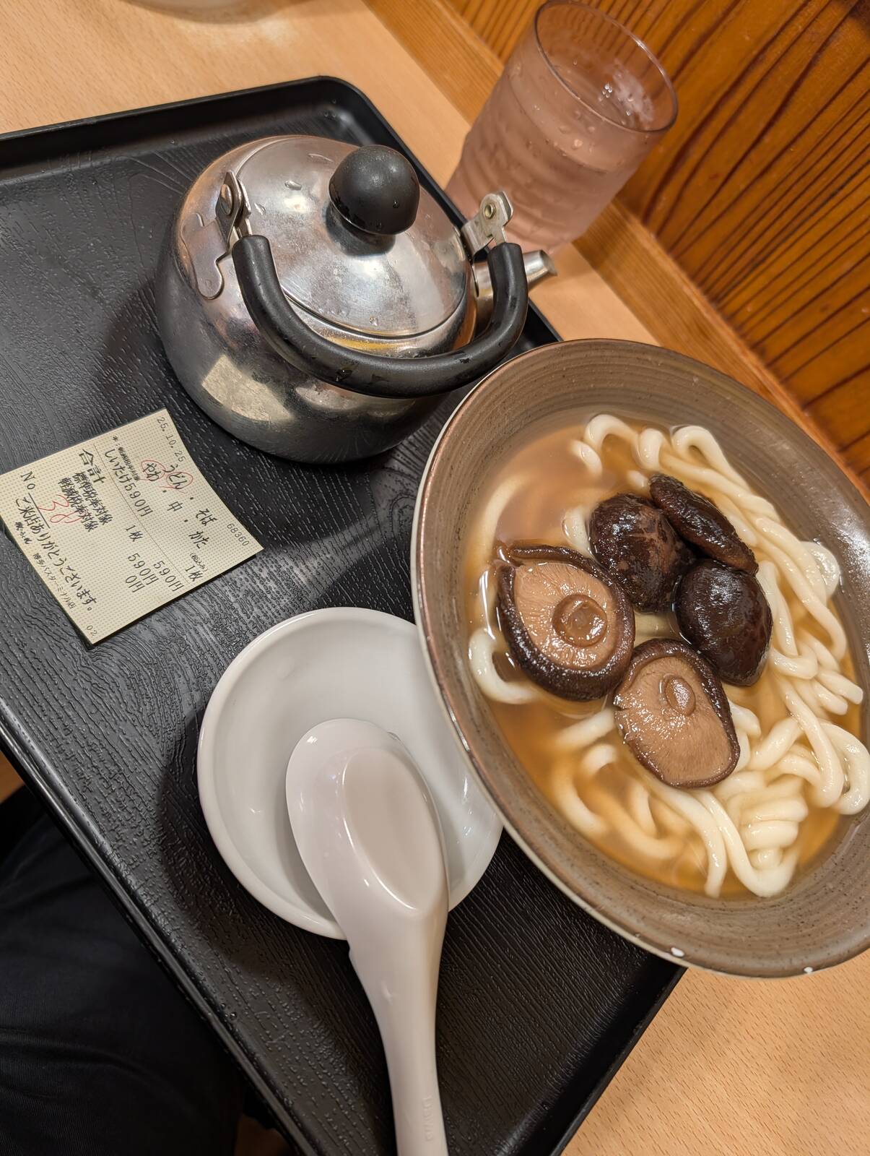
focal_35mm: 24
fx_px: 802
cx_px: 435
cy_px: 578
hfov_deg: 56.9
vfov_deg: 71.5
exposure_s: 1/120
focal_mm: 6.9
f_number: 1.68
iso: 37
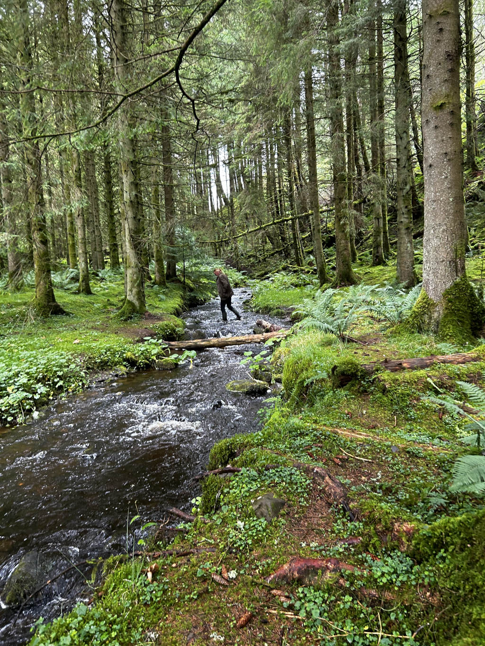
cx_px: 242
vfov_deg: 67.3
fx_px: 486
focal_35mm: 26
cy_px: 323
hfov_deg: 53.1
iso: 125
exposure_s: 1/106
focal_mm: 5.7
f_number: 1.5
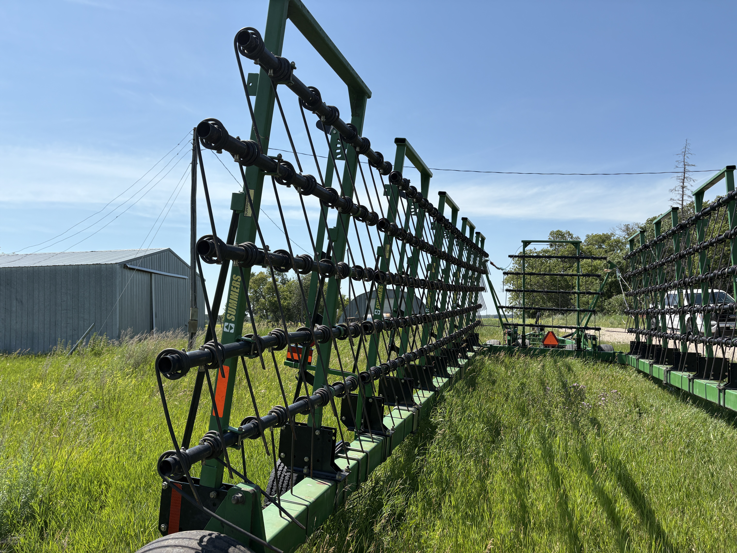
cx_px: 368
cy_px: 276
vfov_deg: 53.1
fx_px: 554
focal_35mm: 26
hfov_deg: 67.3
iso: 50
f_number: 1.6
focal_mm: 5.96
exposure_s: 1/4329
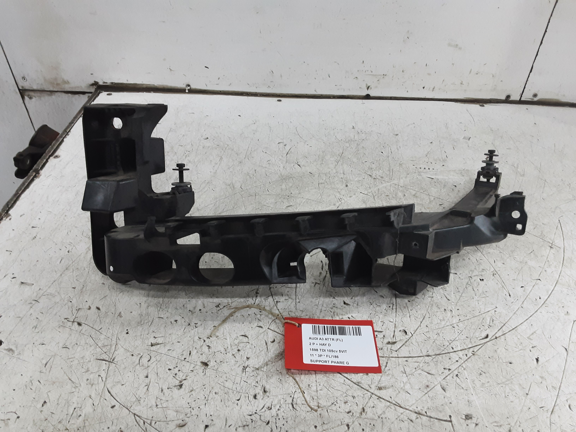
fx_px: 449
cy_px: 216
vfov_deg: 51.4
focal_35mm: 27
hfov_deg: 65.3
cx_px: 288
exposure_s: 1/50
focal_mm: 2.91
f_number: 1.9
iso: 125
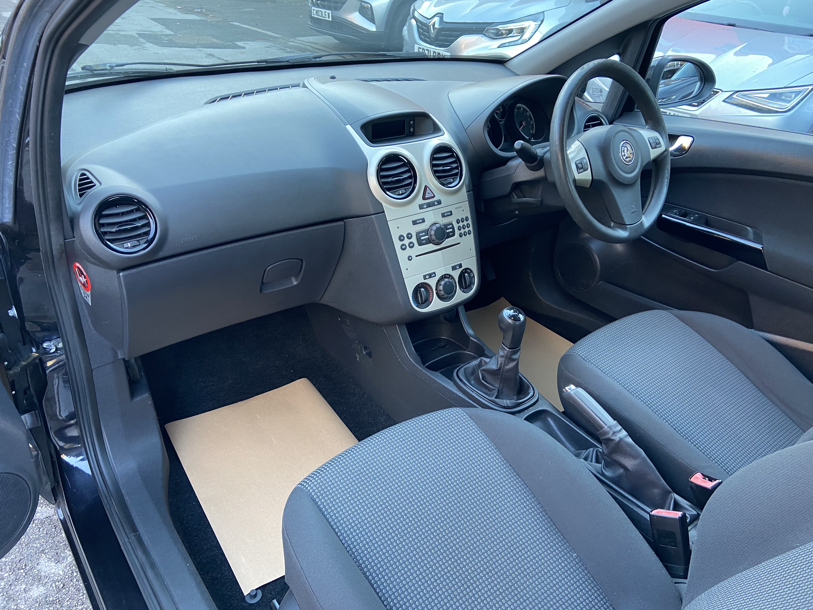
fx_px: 611
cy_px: 305
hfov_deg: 67.3
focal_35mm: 26
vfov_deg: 53.1
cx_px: 406
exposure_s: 1/60
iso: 160
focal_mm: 4.25
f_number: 1.8
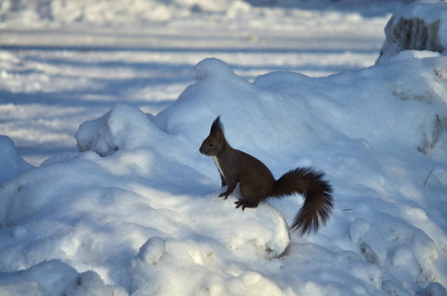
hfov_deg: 6.9
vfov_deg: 4.6
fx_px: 3718
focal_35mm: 300
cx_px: 224
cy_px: 148
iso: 100
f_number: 5.6
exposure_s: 1/1000
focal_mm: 200
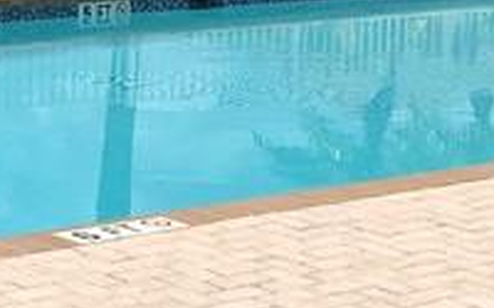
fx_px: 2046
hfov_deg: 13.6
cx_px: 52
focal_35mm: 152
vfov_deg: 8.4
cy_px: -145
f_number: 1.8
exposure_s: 1/4000
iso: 20
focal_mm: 4
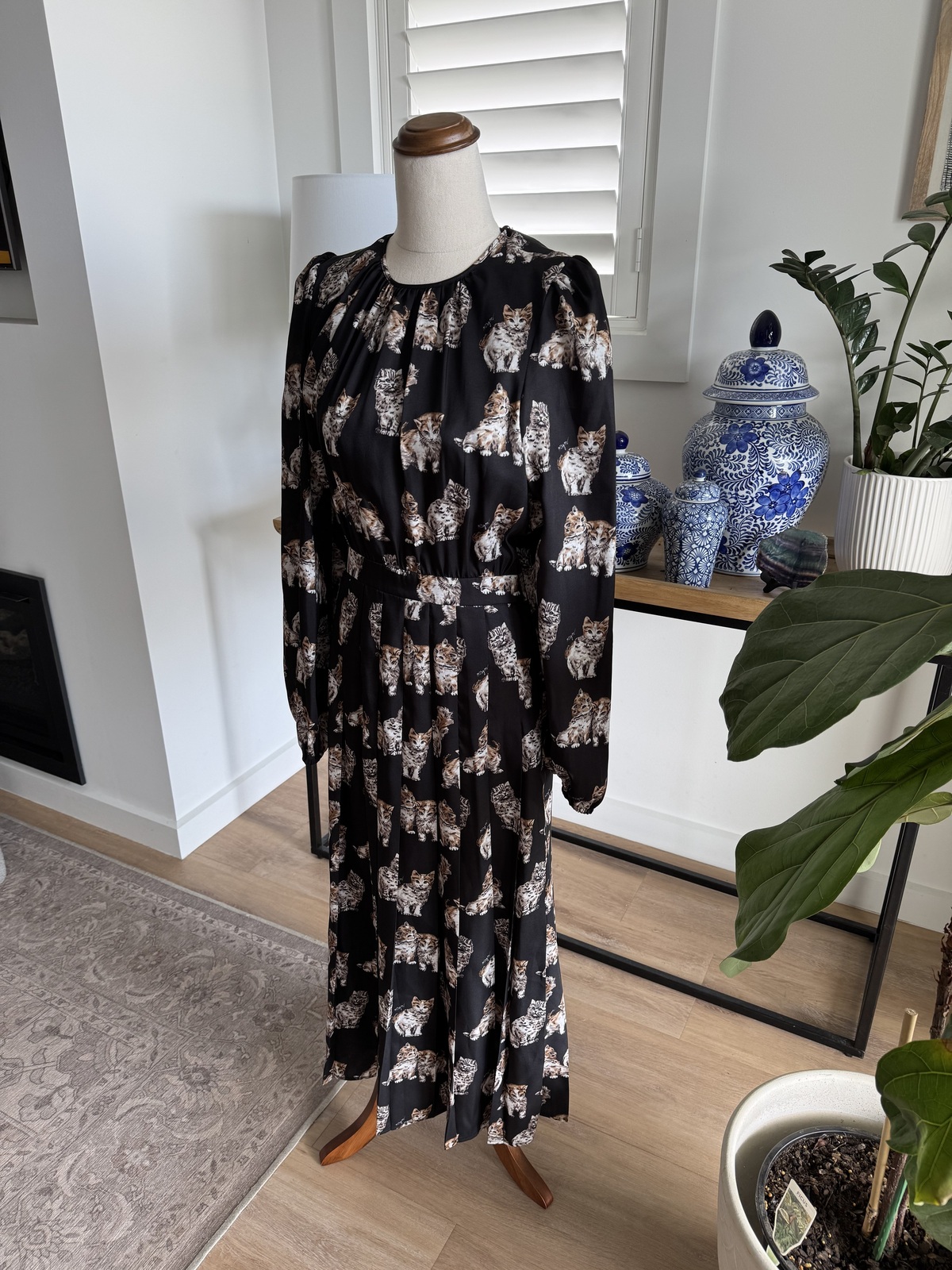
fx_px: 880
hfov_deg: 56.8
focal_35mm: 24
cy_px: 635
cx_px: 476
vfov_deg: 71.6
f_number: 1.78
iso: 80
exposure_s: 1/121
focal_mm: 6.76
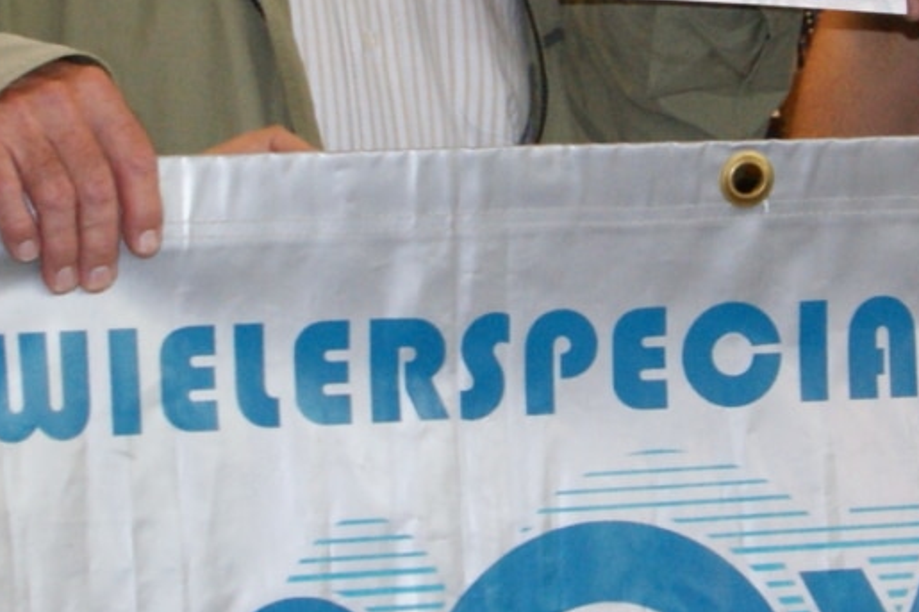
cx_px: 575
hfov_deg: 12.5
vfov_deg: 8.2
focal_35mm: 164
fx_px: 4185
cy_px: -236
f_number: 5.6
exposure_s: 1/60
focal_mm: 22
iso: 400
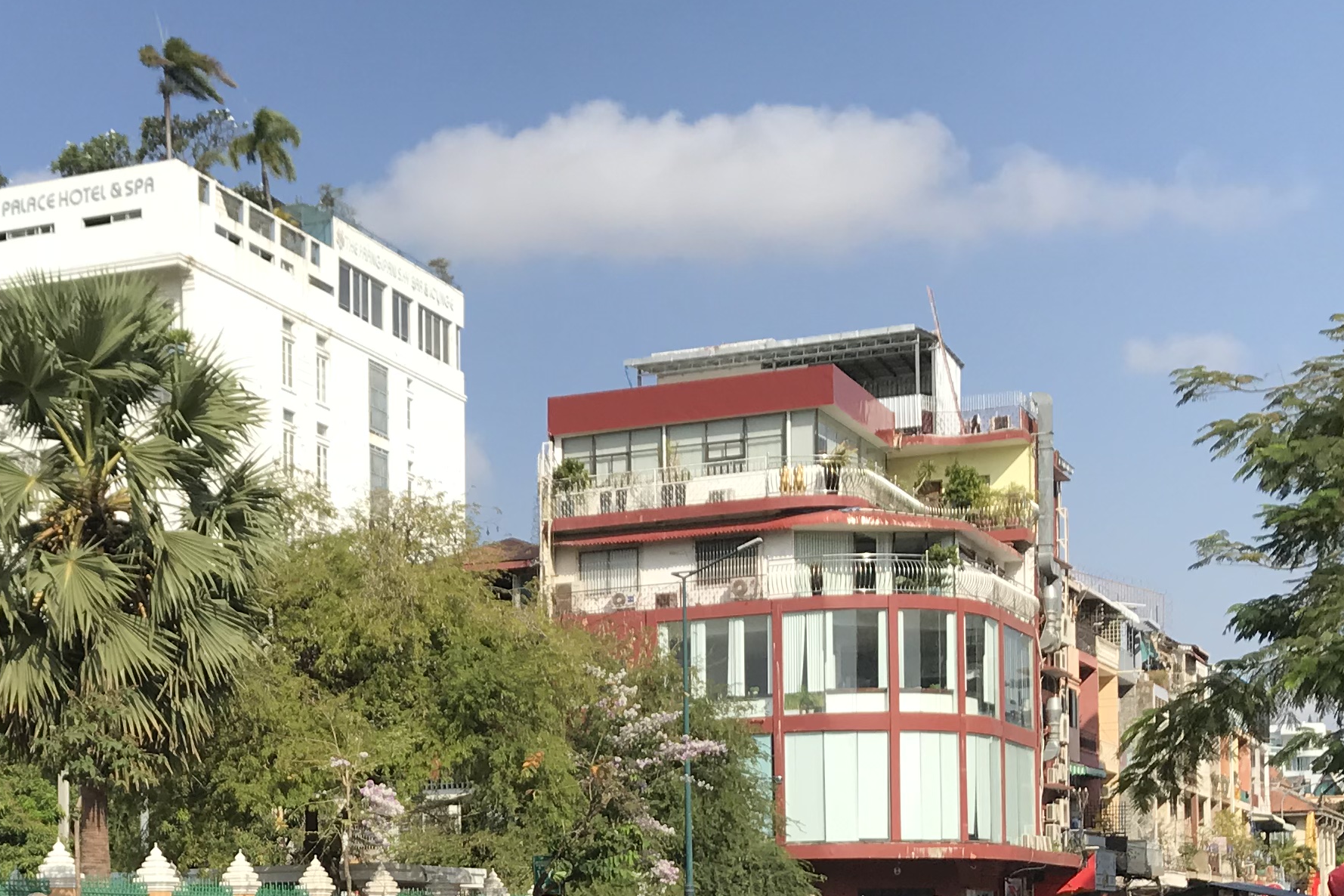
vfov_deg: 19.8
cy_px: 944
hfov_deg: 30.1
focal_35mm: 66
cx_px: 351
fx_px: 2464
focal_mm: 3.99
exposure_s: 1/2283
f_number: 1.8
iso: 20
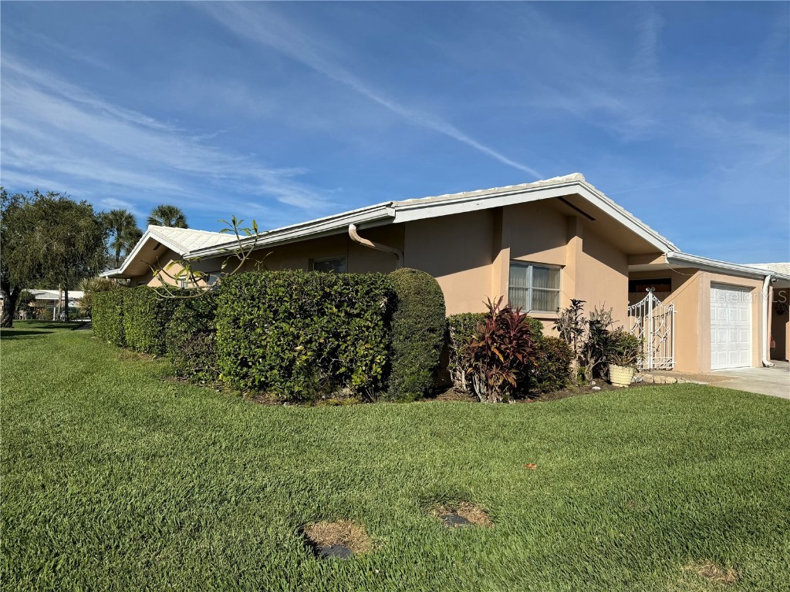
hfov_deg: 71.6
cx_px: 395
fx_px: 548
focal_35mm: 24
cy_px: 296
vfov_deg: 56.8
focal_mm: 6.86
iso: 80
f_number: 1.78
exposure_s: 1/7092
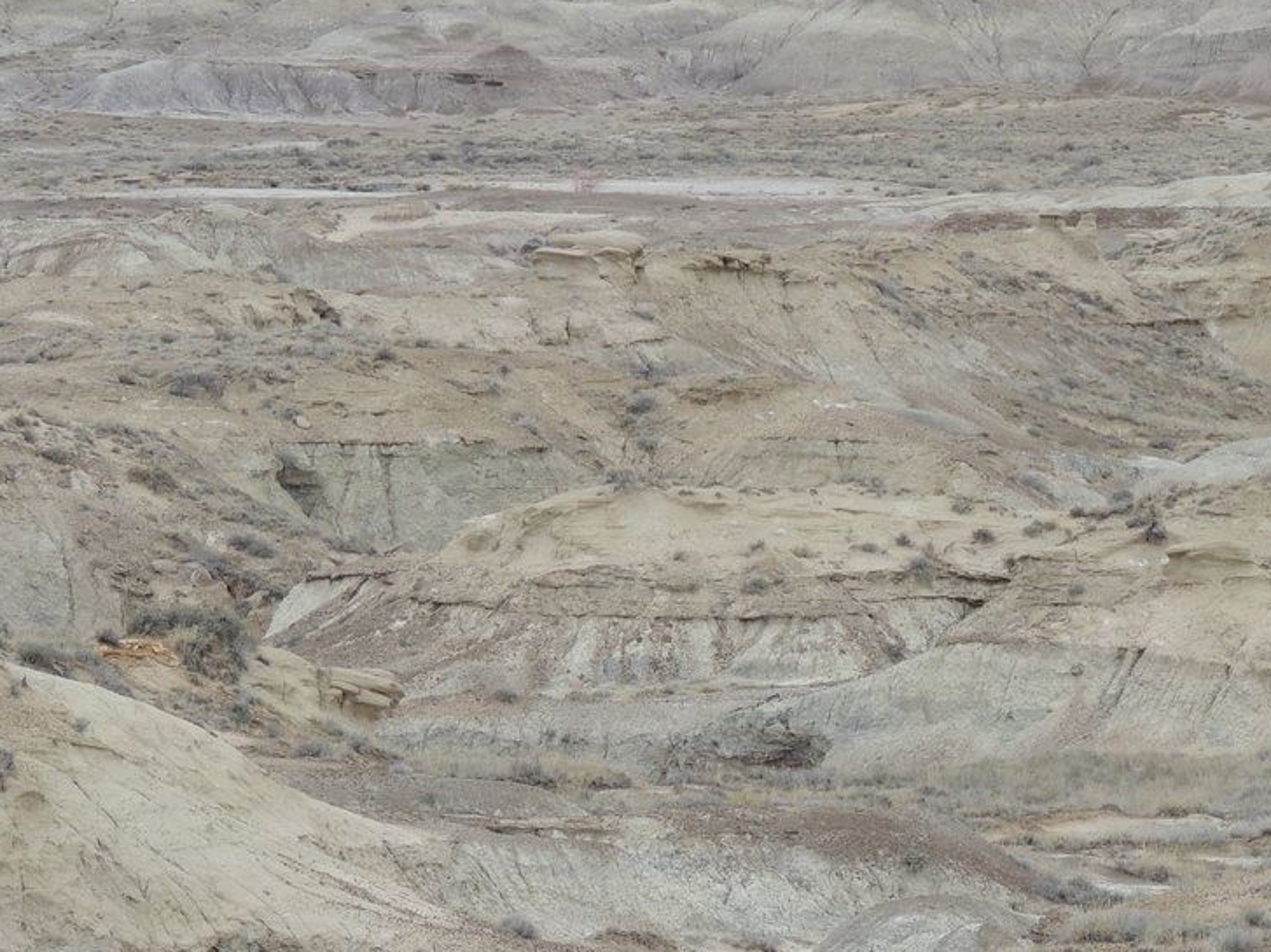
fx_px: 12922
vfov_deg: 4.2
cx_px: 1058
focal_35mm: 352
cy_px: 147
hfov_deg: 5.6
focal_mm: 35.6
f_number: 4.6
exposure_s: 1/200
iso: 100
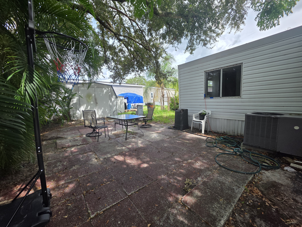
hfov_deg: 106.2
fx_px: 113
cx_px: 151
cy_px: 114
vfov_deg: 89.9
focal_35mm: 13
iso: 40
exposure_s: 1/622
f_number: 1.9
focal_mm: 2.2
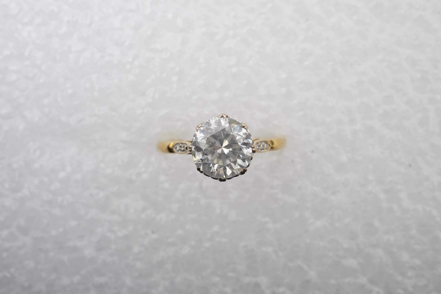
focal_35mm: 45
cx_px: 220
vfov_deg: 29.9
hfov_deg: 43.6
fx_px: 551
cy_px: 147
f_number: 18
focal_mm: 30
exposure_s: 1/100
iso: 640
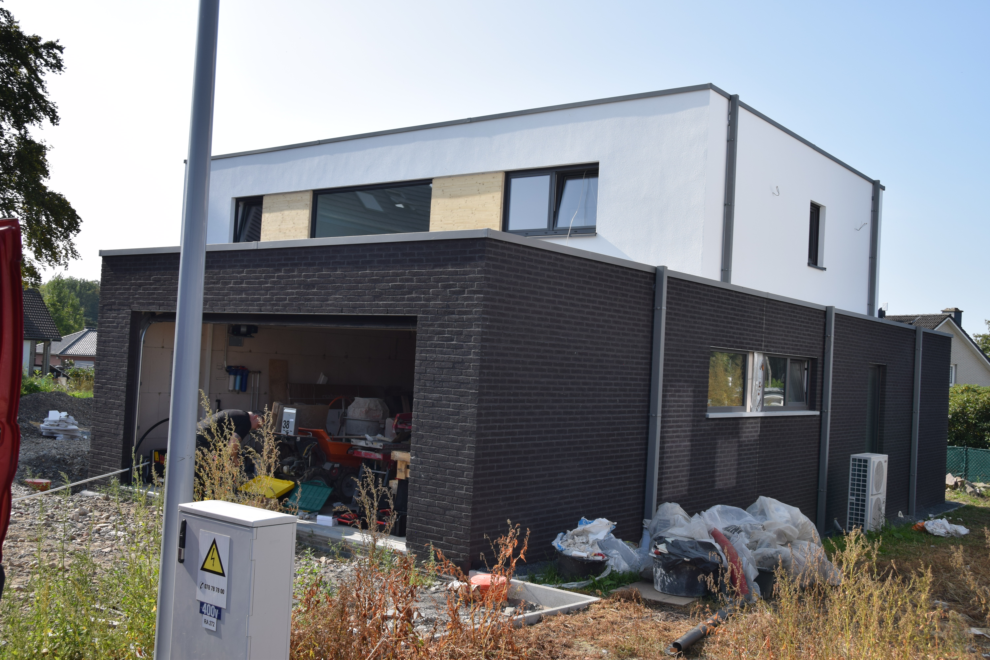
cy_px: 330
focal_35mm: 36
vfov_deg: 36.9
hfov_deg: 53.1
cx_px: 495
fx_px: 990
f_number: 9
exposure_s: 1/320
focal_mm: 24
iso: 200
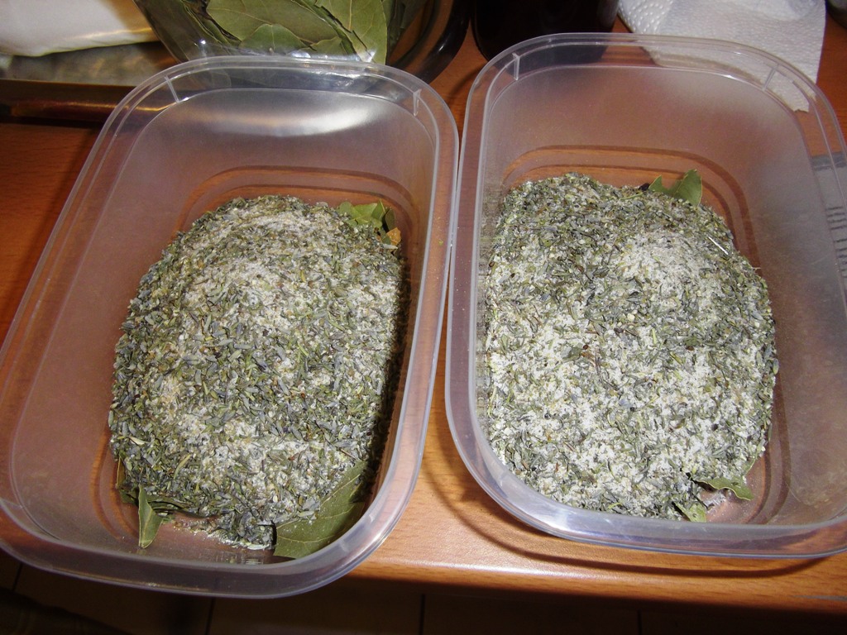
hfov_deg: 65.3
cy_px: 318
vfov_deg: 51.4
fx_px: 661
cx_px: 424
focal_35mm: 27
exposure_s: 1/50
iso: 100
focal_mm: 4.9
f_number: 3.2
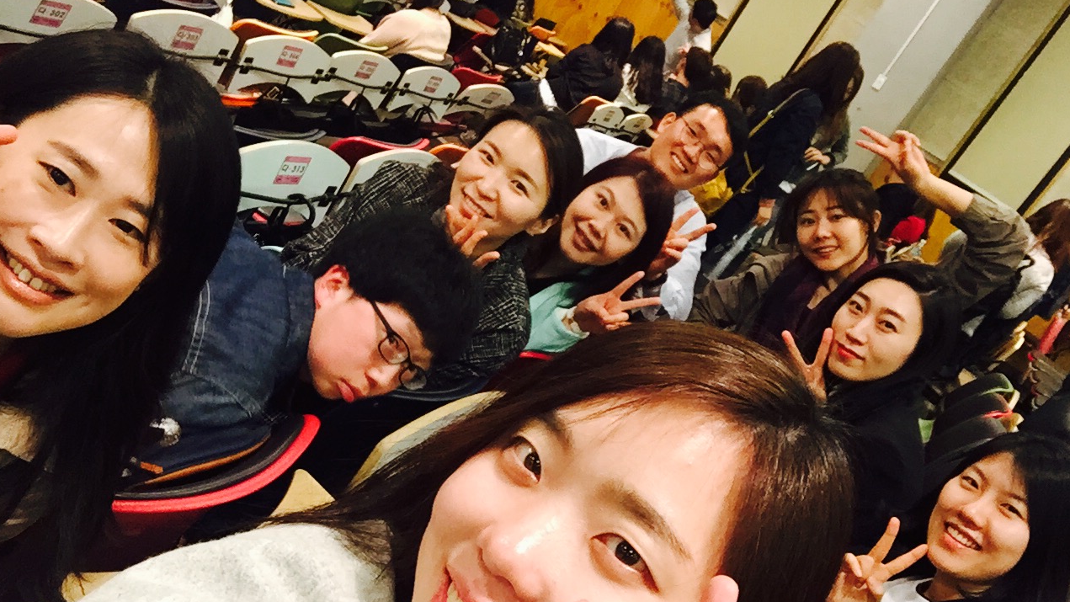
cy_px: 381
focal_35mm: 34
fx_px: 965
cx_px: 533
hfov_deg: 58.0
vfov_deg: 34.5
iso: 250
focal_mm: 2.65
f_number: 2.2
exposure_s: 1/30
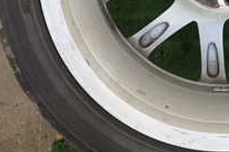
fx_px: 693
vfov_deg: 12.2
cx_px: 230
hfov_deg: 18.3
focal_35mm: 109
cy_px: -37
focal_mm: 6.37
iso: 320
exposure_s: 1/125
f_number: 2.5
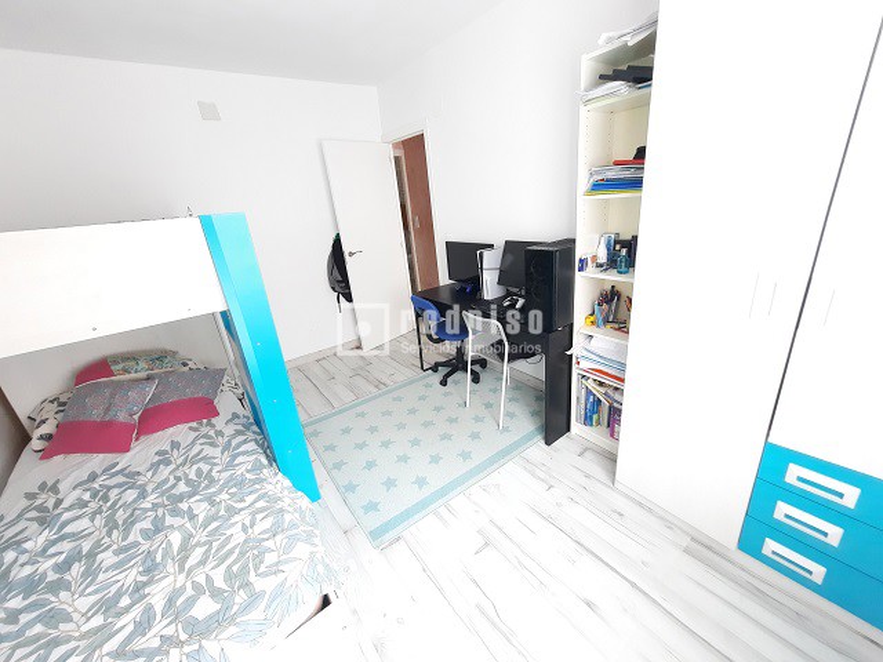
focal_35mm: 13
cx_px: 442
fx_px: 332
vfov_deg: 89.9
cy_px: 331
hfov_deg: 106.2
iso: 160
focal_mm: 1.74
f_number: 2.2
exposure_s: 1/33
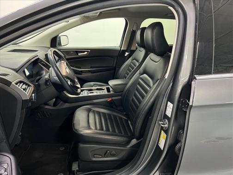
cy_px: 88
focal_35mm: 26
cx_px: 116
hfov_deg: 67.3
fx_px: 175
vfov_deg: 53.1
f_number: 1.5
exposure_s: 1/40
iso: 500
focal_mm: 5.7
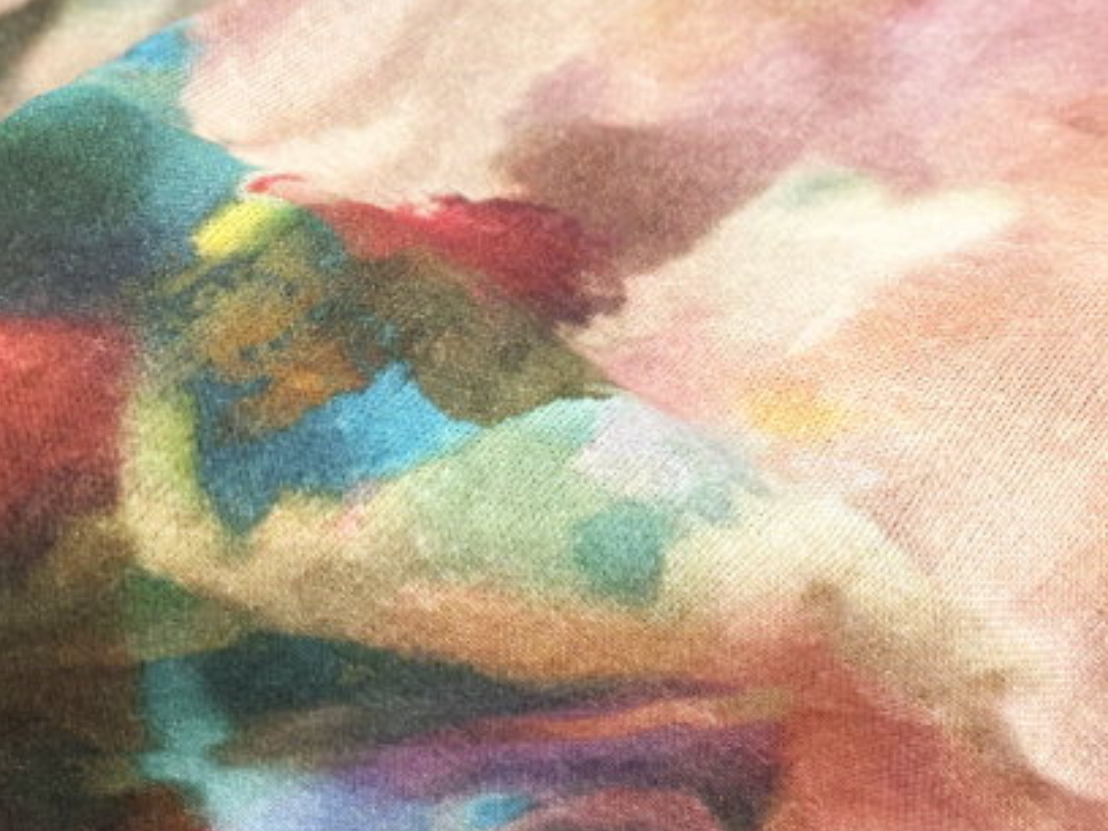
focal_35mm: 102
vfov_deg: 14.5
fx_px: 3265
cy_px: 285
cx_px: 30
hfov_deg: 18.8
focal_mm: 6
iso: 100
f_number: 1.6
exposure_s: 1/33
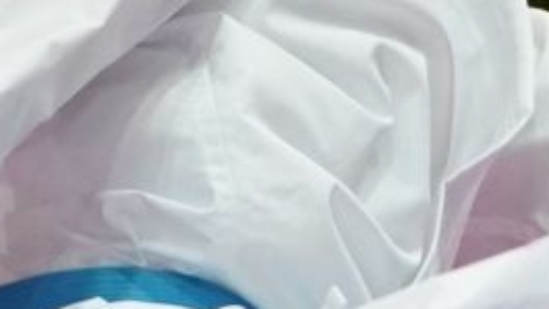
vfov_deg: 0.6
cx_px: 373
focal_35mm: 2052
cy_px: 230
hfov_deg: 1.1
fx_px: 29869
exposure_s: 1/1000
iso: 2500
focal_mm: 192
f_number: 2.8
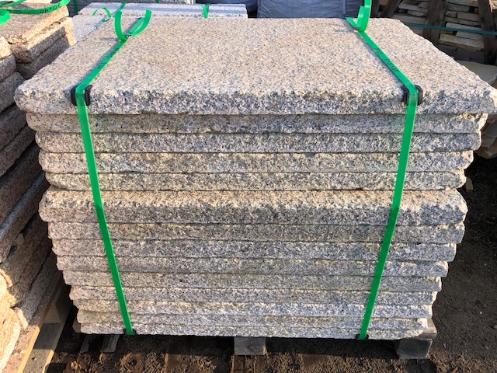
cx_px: 248
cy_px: 186
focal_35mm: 28
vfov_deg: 49.7
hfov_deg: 63.4
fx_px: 402
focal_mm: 4
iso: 20
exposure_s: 1/623
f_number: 1.8
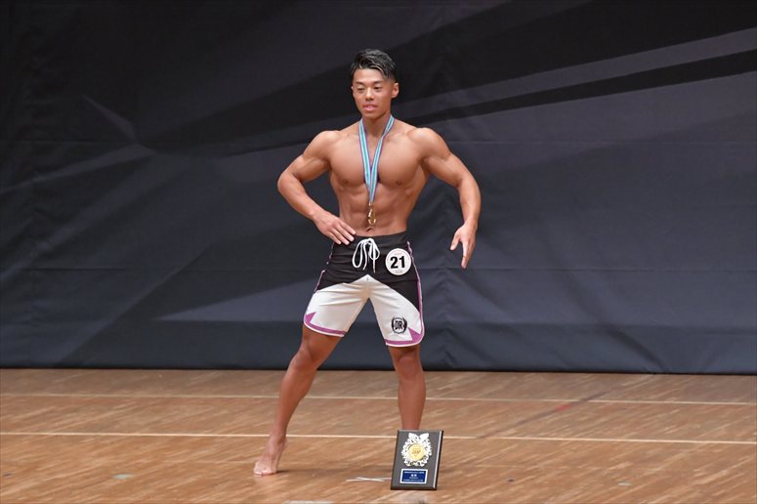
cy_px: 252
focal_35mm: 300
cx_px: 378
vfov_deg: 4.6
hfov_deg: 6.9
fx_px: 6305
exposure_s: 1/400
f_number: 5.6
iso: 6400
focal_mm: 200
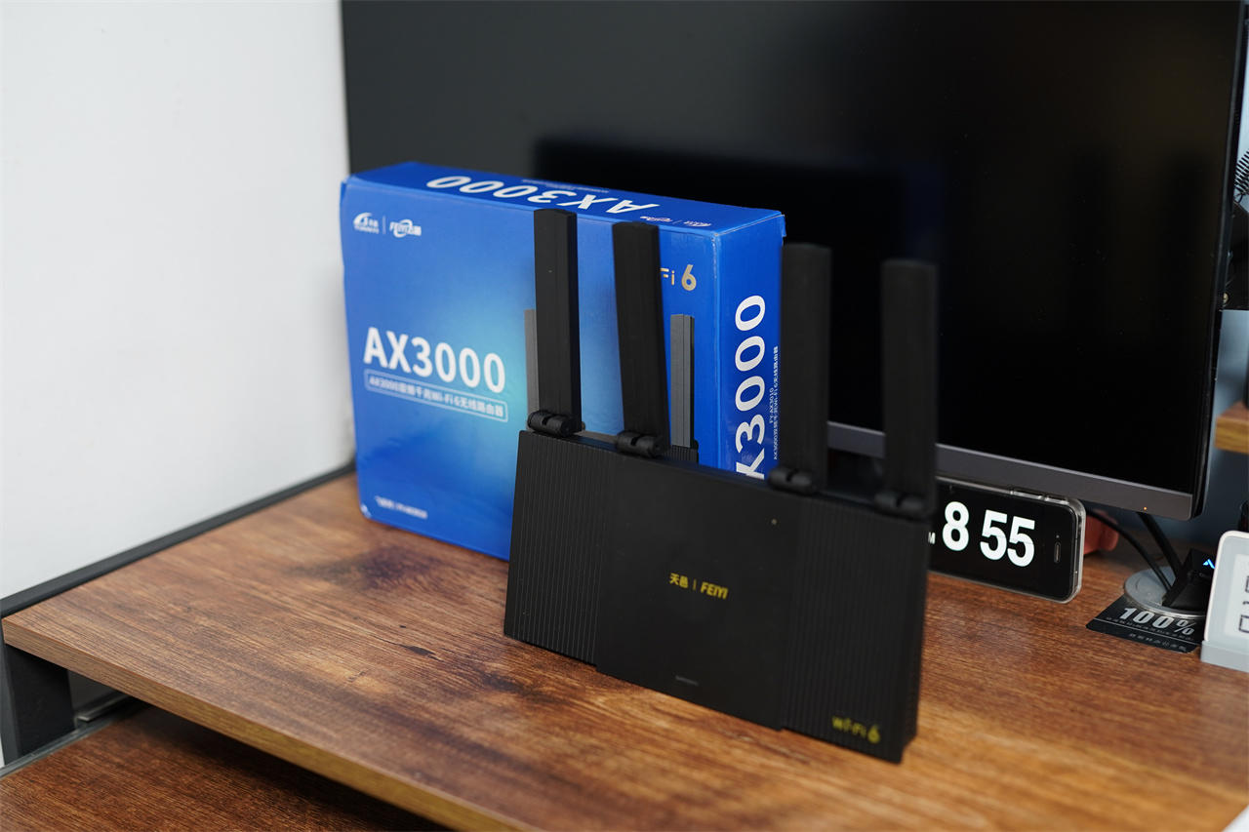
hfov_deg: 39.6
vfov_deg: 27.0
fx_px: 1734
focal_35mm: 50
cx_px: 624
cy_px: 416
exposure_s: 1/60
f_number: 2
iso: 800
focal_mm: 50
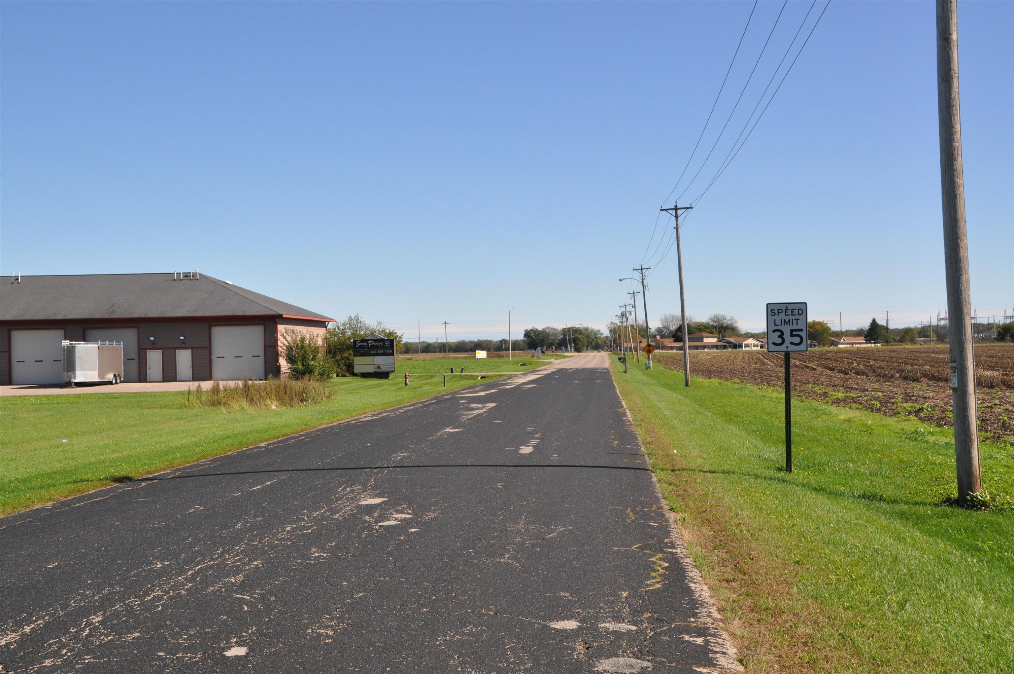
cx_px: 507
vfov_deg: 29.8
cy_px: 337
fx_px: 1266
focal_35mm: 45
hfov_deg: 43.7
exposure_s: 1/800
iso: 800
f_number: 14
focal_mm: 30
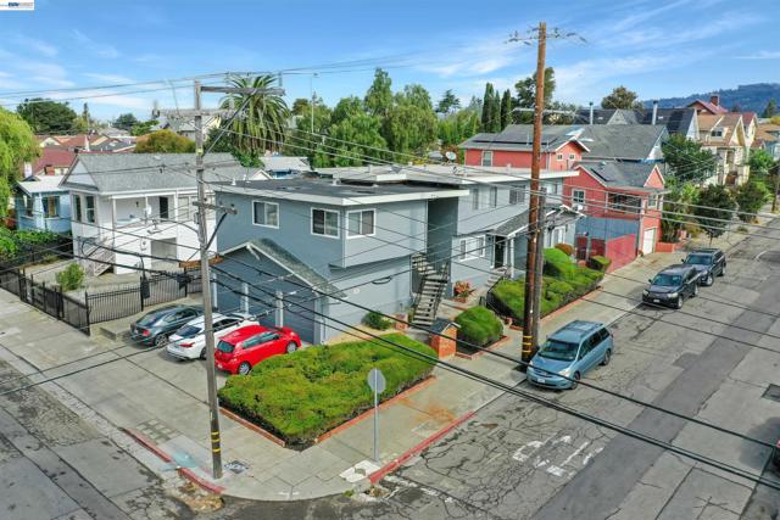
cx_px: 390
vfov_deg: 46.4
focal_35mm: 28
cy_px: 260
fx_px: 607
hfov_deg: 65.5
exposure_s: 1/500
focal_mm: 10.26
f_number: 6.3
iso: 100
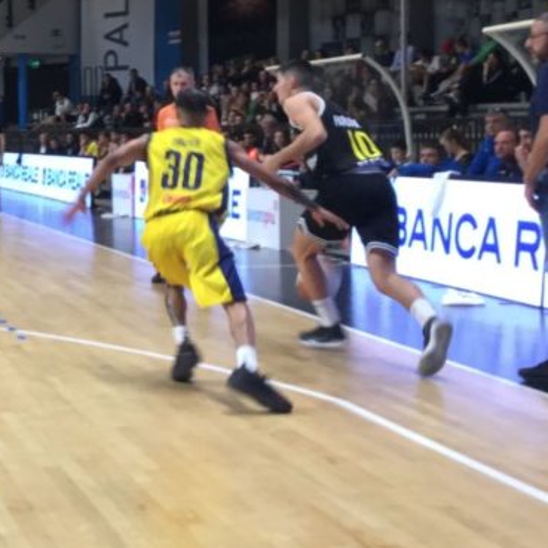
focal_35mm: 76
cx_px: -113
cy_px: 189
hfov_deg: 21.2
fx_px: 1361
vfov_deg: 22.7
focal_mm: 3.3
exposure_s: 1/33
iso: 80
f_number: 2.4
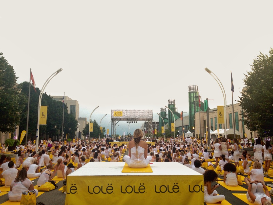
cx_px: 136
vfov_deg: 42.9
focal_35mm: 33
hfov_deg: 55.4
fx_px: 260
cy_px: 102
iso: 50
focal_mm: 4.12
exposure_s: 1/40
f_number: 2.4
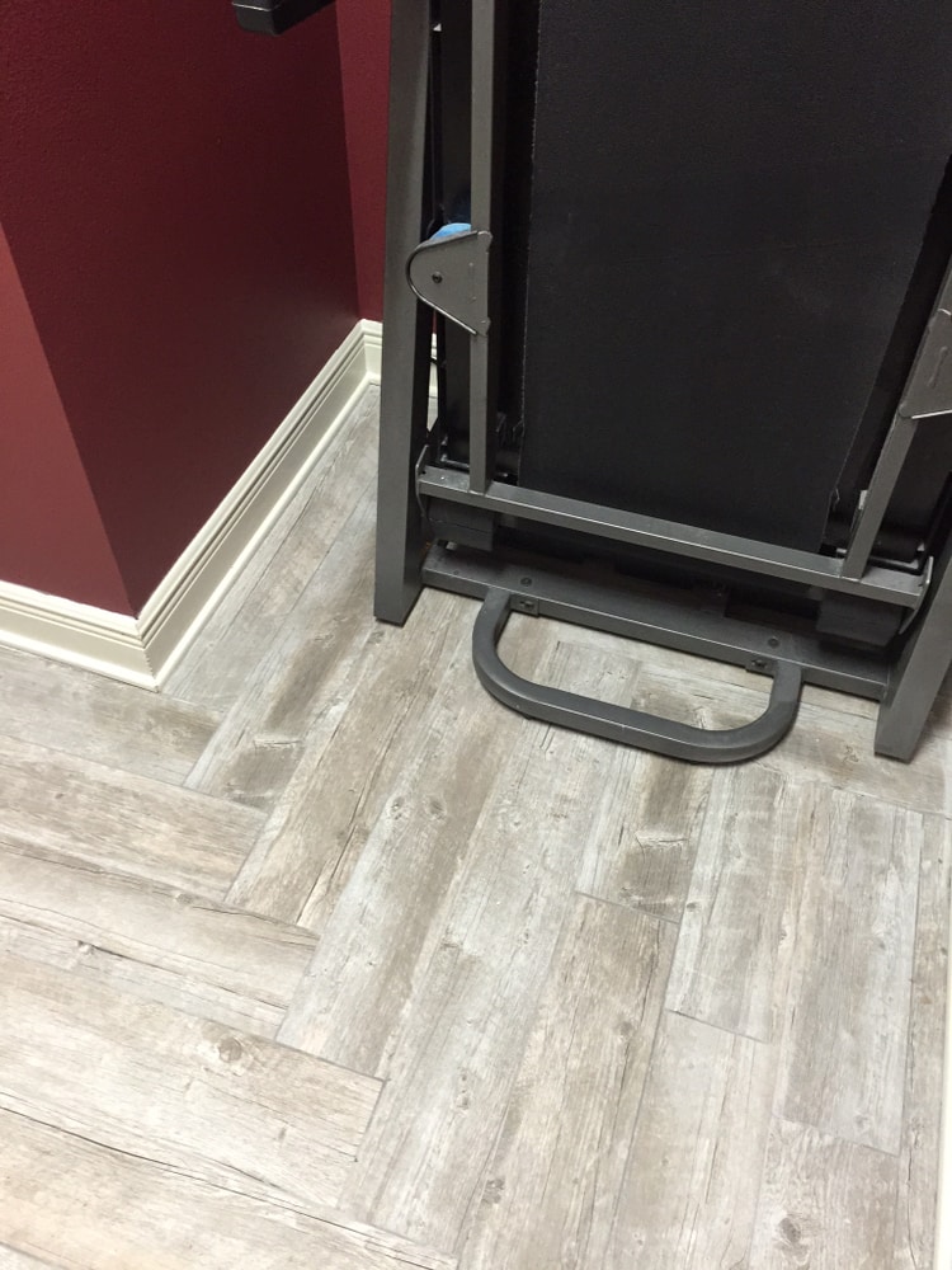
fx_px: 1063
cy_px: 635
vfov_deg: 61.7
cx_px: 476
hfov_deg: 48.2
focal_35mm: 29
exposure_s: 1/20
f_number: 2.2
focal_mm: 4.15
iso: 250
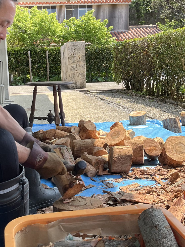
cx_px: 63
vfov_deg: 38.2
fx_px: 356
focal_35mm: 50
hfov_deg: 28.9
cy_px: 120
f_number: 1.8
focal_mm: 3
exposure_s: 1/375
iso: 25
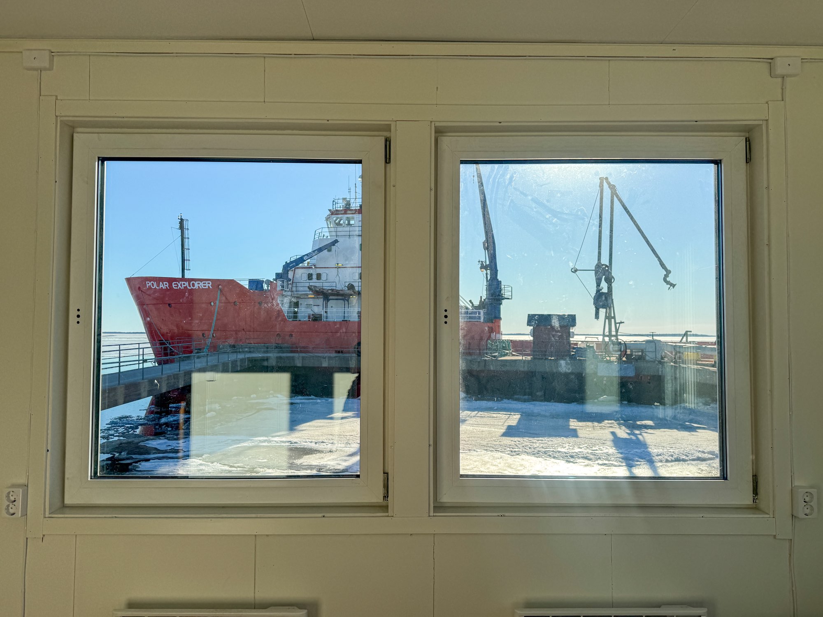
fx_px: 571
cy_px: 308
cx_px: 412
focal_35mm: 24
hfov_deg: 71.6
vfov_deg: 56.8
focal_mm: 6.76
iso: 80
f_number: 1.8
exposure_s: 1/6400
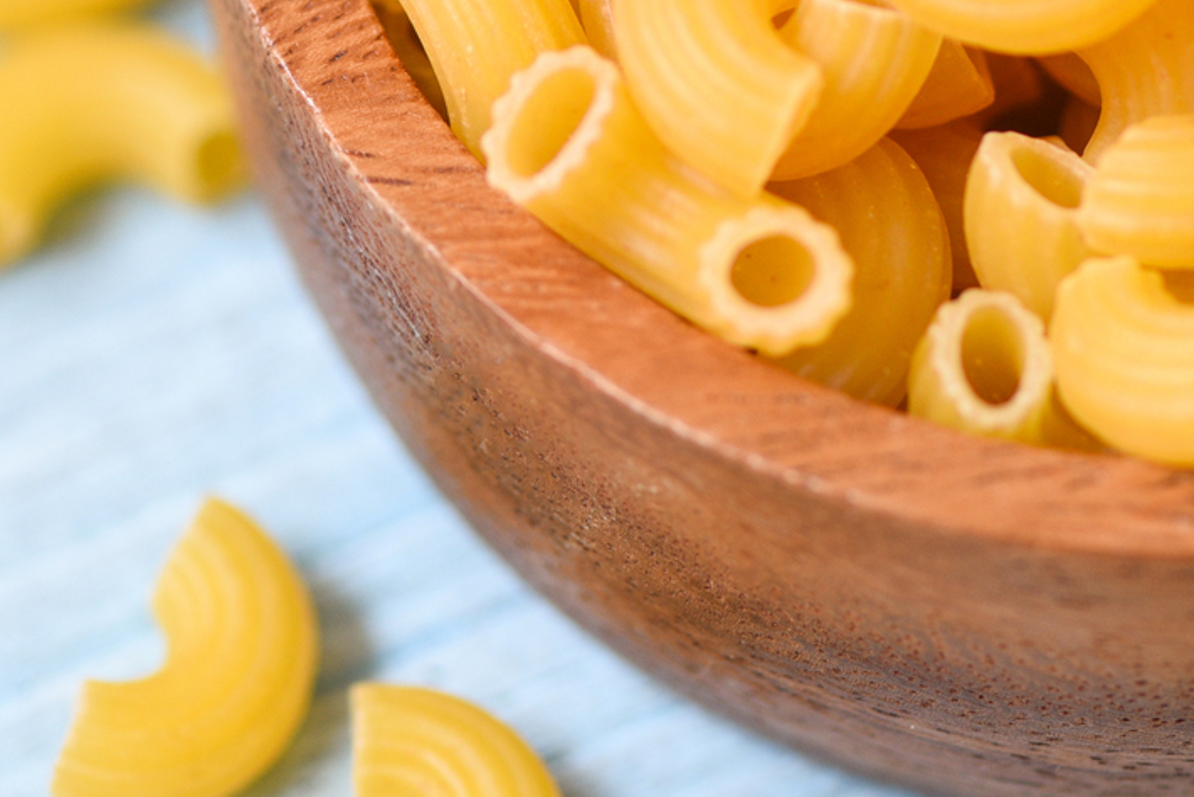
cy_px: -156
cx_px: 1073
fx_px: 9423
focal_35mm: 284
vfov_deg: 4.8
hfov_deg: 7.2
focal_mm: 105
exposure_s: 1/200
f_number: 4.5
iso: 400
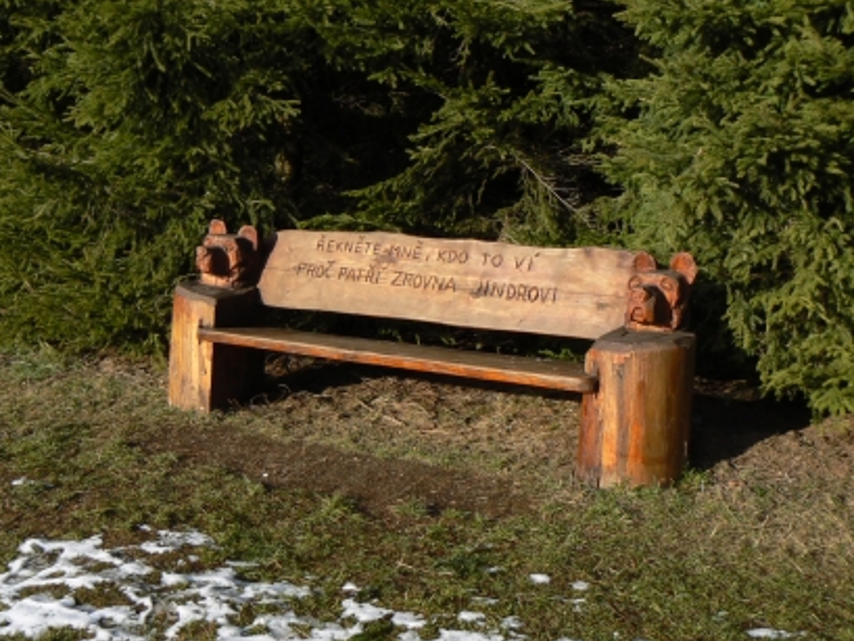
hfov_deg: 42.9
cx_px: 416
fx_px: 1086
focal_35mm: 44
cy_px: 312
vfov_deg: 32.9
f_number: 5.6
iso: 80
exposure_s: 1/320
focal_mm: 6
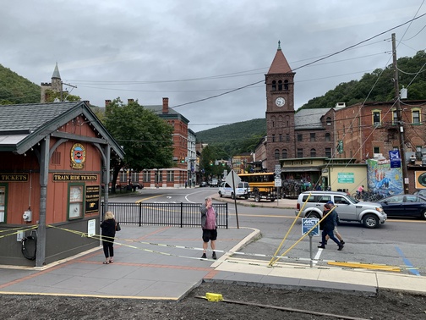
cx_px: 213
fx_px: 320
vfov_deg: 53.1
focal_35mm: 26
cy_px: 160
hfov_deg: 67.3
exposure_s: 1/856
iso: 25
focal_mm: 4.25
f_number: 1.8
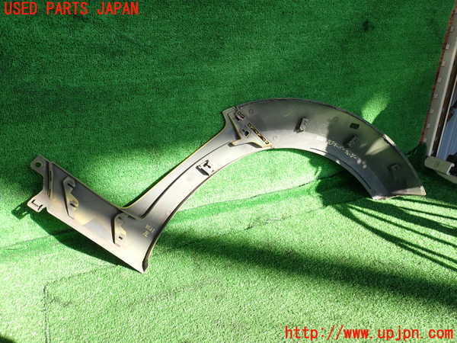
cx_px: 228
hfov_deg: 69.4
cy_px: 172
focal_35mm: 25
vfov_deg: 54.9
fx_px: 330
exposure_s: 1/320
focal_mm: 4.5
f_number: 2.8
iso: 100
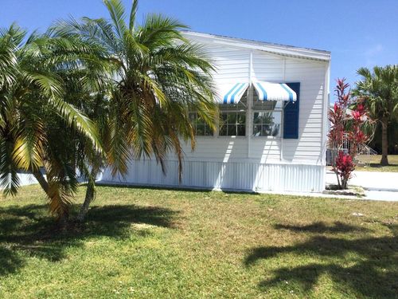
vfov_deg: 45.4
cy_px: 150
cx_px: 199
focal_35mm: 31
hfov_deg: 58.4
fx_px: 356
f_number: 2.4
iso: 25
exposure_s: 1/1431
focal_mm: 3.3
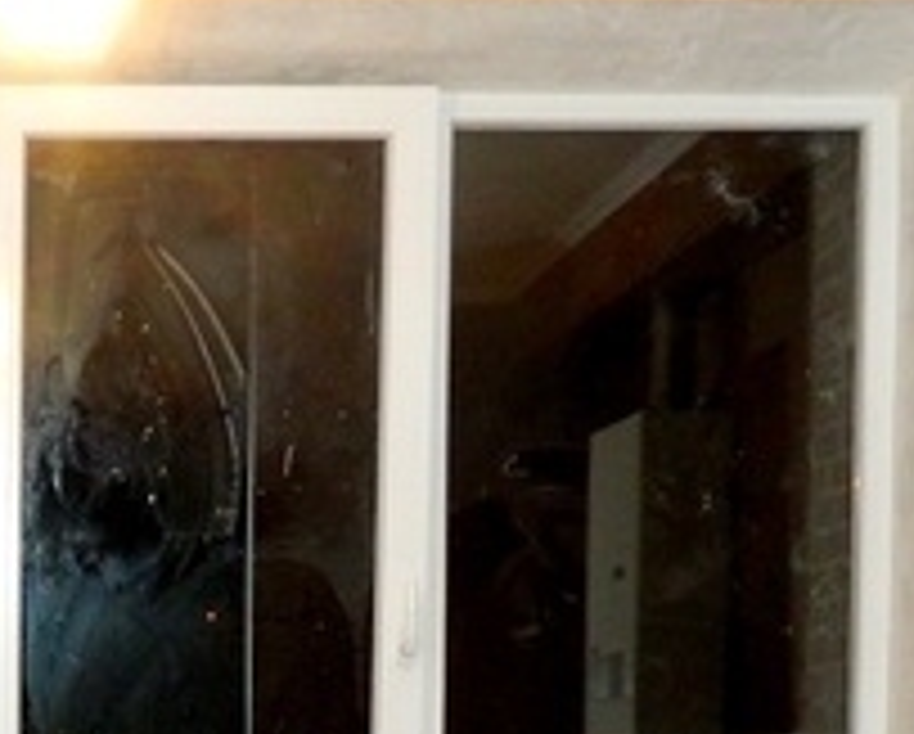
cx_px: -95
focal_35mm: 96
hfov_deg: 19.1
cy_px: 892
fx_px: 2601
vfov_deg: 15.5
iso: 220
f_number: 3.1
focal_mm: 4.5
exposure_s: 1/30
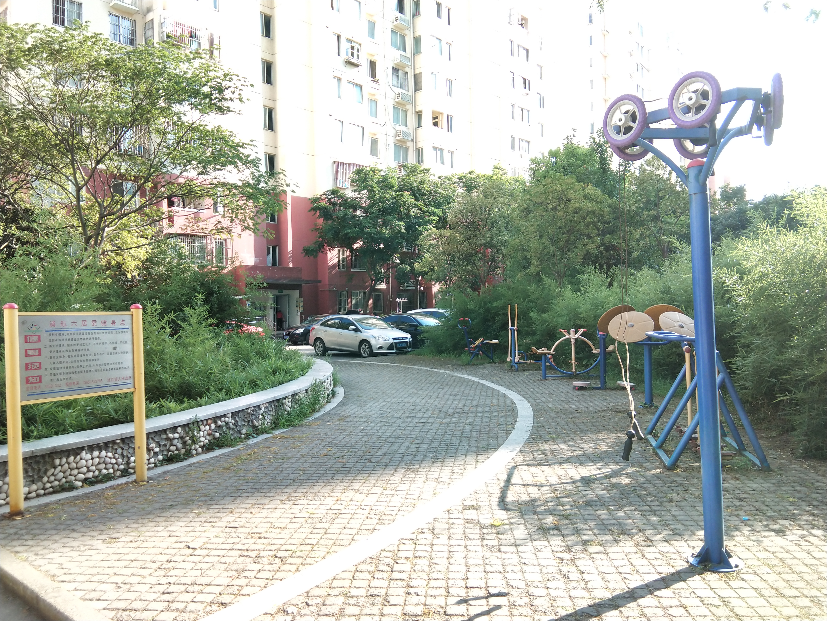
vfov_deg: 45.4
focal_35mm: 31
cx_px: 414
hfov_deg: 58.4
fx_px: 741
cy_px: 310
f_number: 2.2
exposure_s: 1/153
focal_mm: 3.69
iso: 50
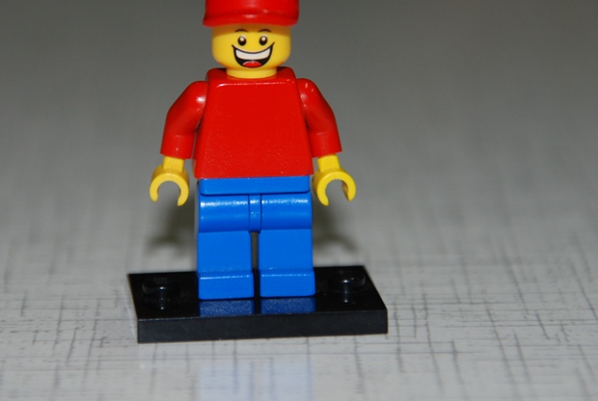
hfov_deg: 5.3
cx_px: 243
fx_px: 6441
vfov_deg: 3.6
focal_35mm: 387
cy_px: 174
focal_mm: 200
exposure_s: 1/60
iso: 400
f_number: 6.3
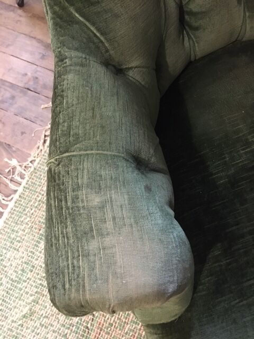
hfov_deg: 48.2
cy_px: 170
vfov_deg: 61.7
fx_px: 284
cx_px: 127
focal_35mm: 29
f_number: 2.2
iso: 320
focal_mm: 4.15
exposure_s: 1/17
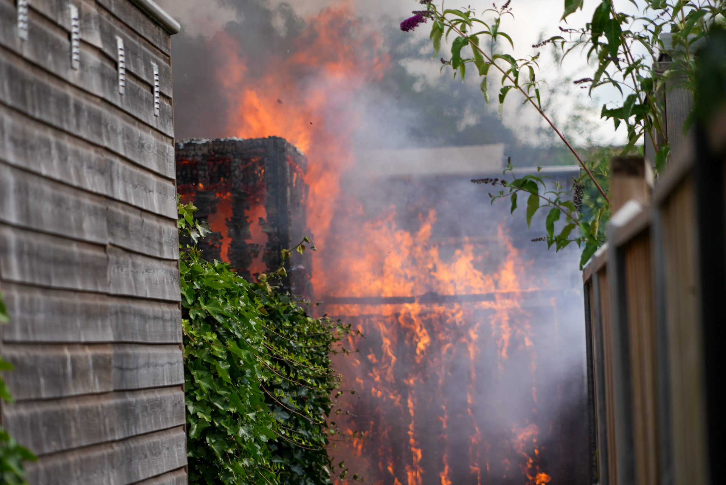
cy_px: 242
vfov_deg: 5.7
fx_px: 4842
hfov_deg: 8.6
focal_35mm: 240
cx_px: 363
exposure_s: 1/400
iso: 200
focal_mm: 240
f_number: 7.1
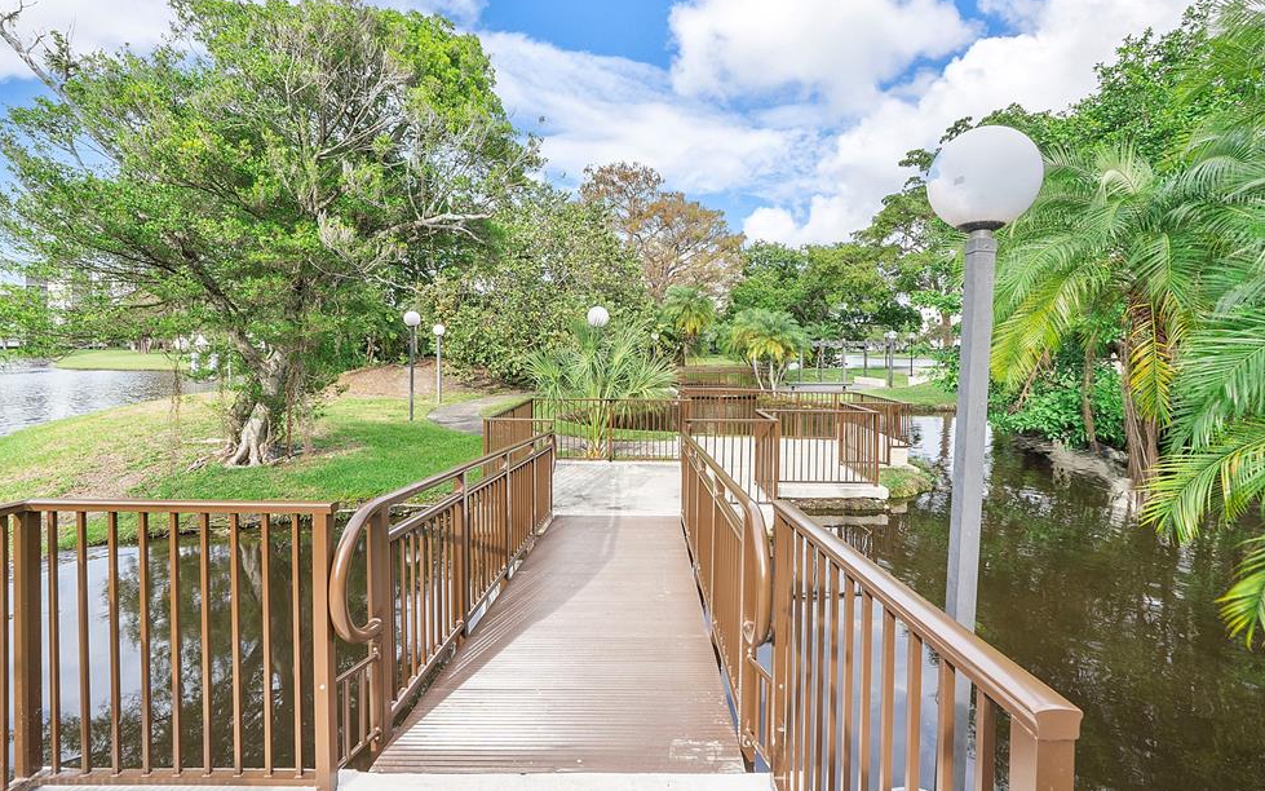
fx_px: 552
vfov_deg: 71.1
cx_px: 656
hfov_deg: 97.8
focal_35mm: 16
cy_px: 360
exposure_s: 1/60
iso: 200
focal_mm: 10
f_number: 10
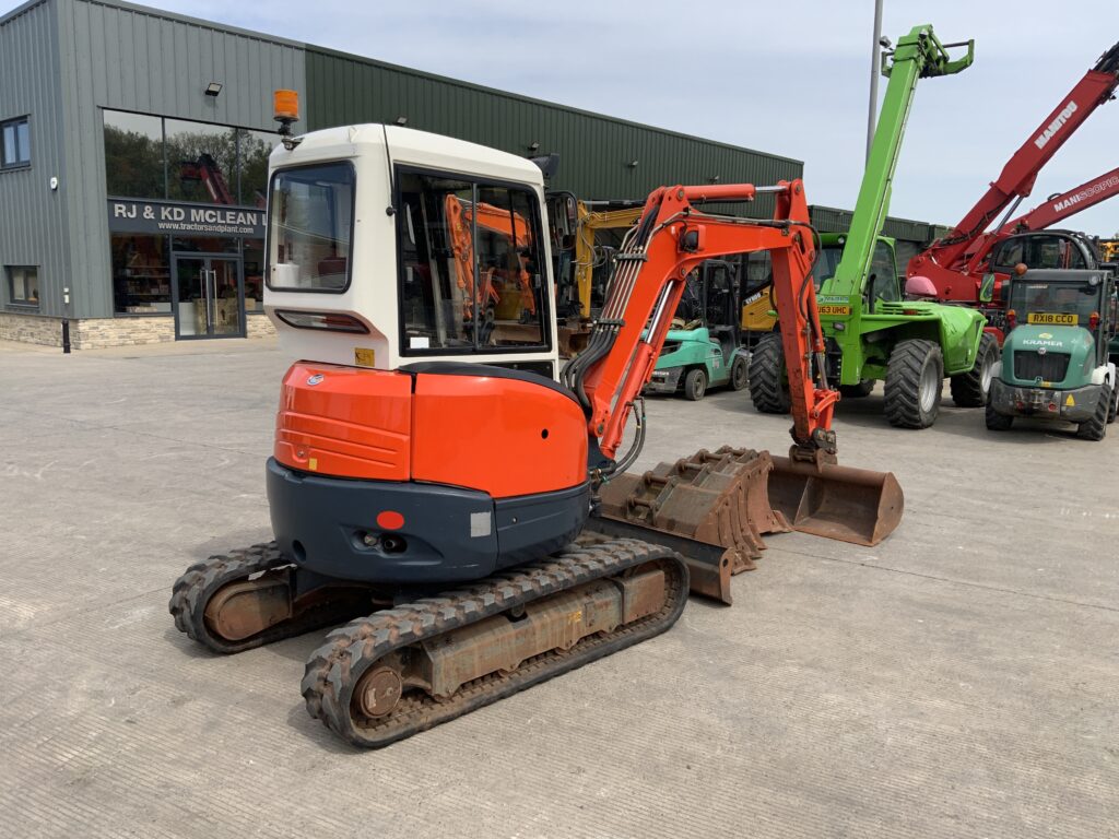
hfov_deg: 61.7
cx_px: 560
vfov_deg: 48.2
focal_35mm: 29
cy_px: 420
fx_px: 937
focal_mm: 3
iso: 16
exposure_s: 1/1577
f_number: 1.8
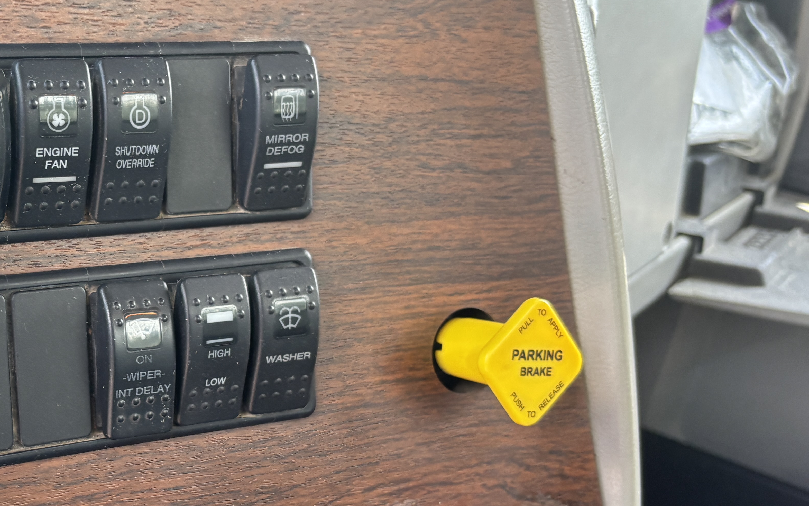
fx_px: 1102
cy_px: 289
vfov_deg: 25.8
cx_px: 99
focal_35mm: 50
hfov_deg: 37.9
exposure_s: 1/119
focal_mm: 5.96
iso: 125
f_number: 1.6
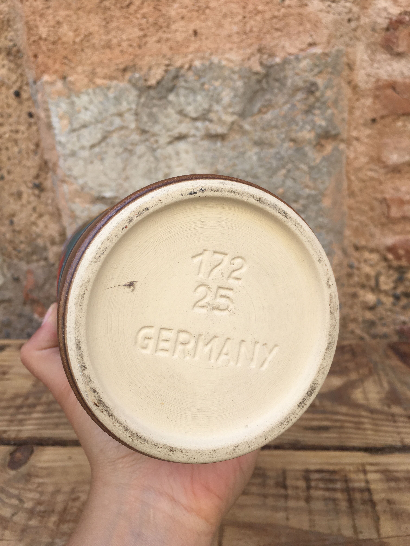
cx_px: 205
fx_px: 458
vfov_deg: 61.7
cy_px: 273
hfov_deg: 48.2
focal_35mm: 29
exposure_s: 1/314
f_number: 2.2
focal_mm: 4.15
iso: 25
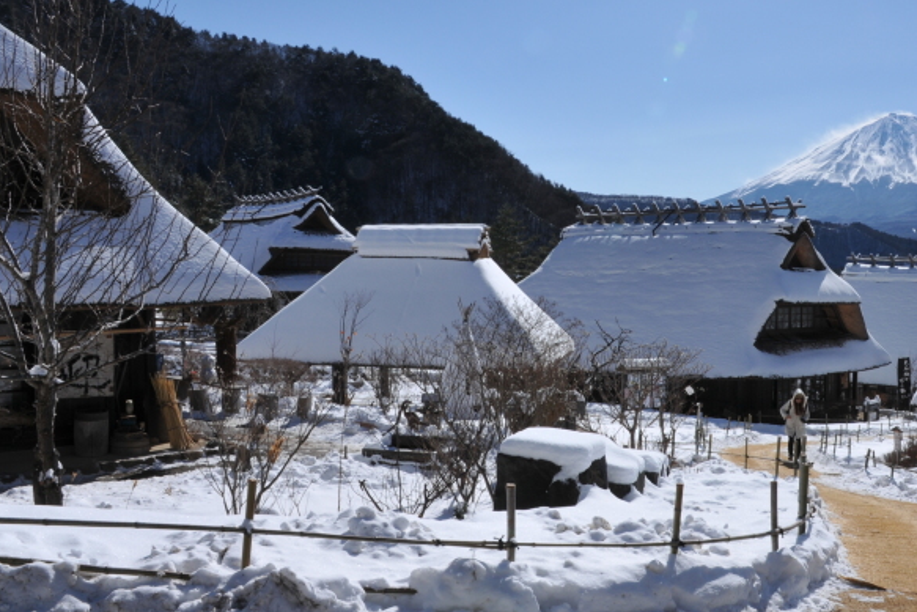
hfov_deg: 51.3
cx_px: 577
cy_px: 279
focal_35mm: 37
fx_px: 943
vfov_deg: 35.9
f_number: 18
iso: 200
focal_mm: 18
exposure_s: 1/60
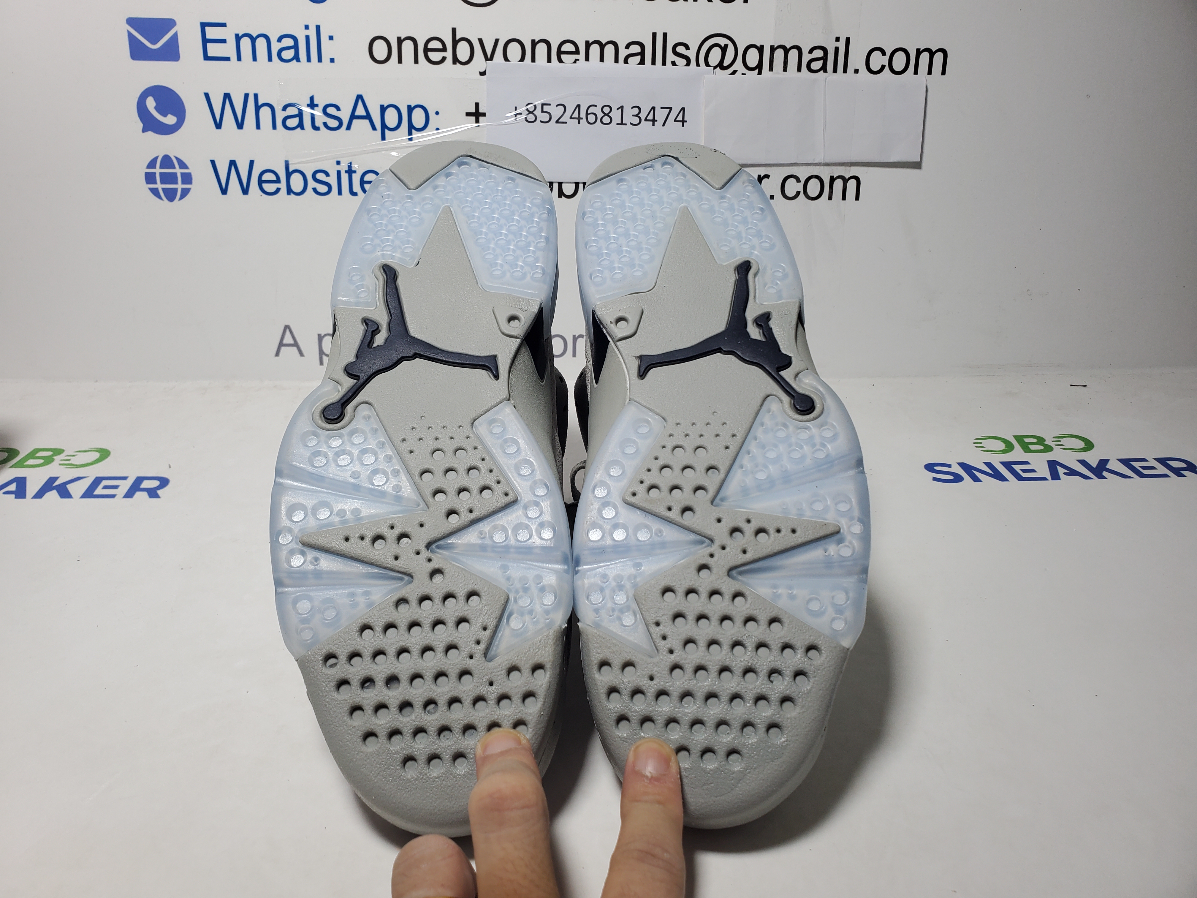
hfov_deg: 67.3
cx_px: 598
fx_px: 899
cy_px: 449
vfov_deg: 53.1
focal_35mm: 26
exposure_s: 1/245
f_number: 2.4
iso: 50
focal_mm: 4.3
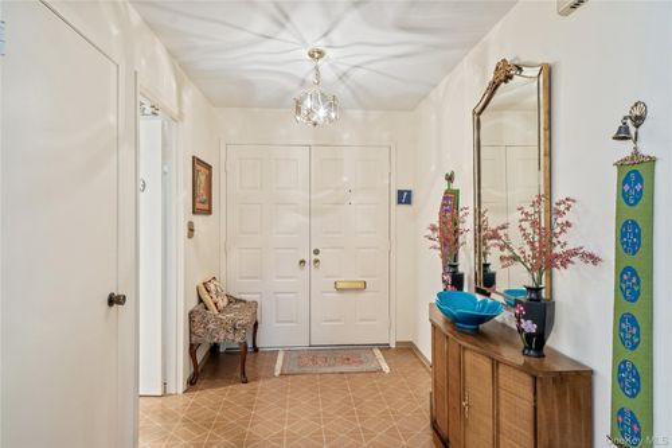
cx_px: 336
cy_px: 224
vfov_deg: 59.5
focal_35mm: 21
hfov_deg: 81.2
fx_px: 392
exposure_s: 1/10
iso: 4000
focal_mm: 21
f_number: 5.6
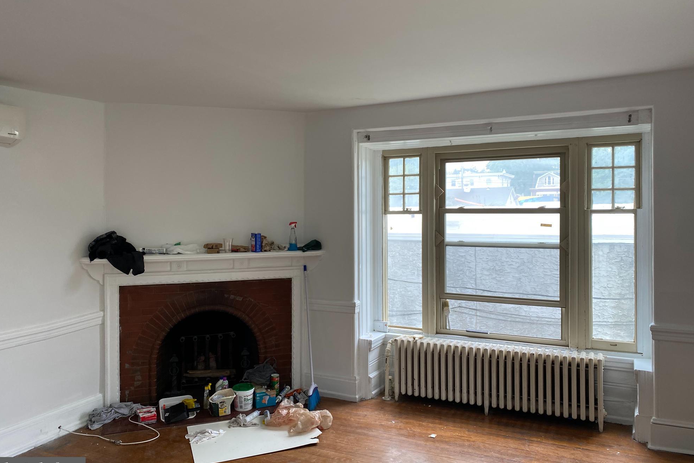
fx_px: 540
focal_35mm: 28
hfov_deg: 65.5
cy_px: 216
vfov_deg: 46.4
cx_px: 357
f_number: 1.8
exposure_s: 1/122
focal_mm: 4.25
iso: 40
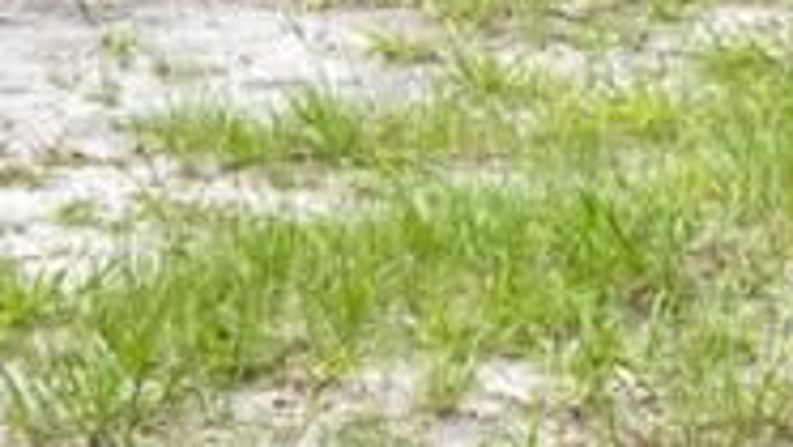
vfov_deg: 6.8
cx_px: 512
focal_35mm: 173
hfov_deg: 12.4
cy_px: -473
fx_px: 3641
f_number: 8
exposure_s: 1/2000
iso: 250
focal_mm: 20
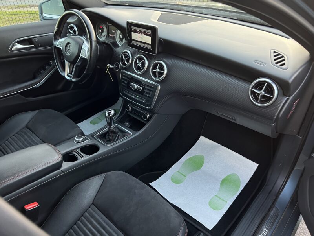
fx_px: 236
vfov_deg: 53.1
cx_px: 157
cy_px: 118
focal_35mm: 26
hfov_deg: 67.3
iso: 320
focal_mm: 5.7
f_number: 1.5
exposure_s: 1/60
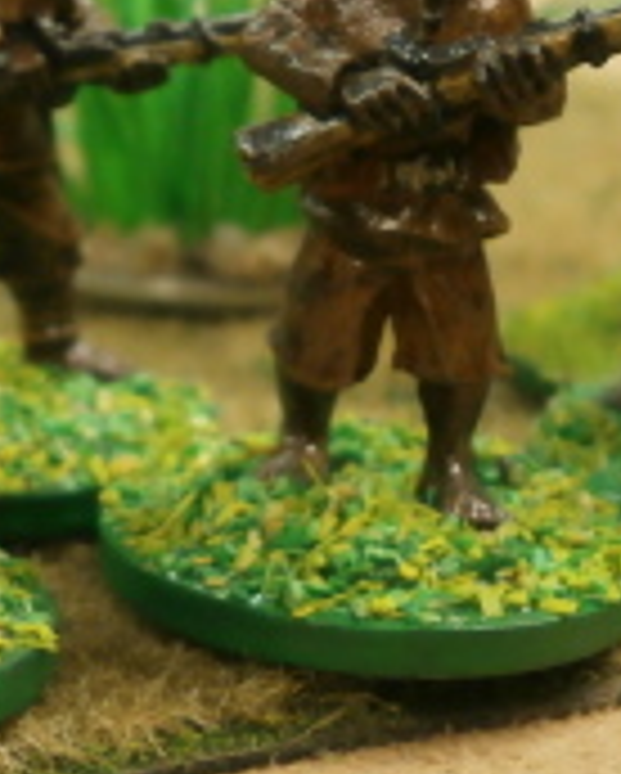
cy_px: 459
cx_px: 166
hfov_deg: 10.8
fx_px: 3279
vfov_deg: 13.5
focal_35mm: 143
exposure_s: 1/20
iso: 200
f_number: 3.4
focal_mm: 8.3
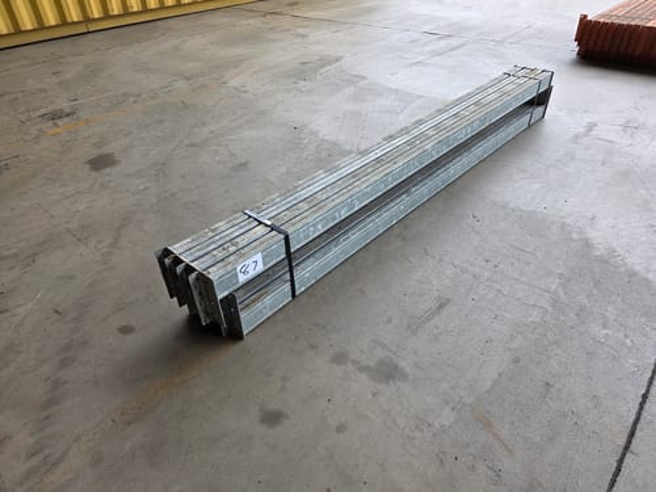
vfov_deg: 58.9
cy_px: 246
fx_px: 436
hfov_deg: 73.9
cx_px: 328
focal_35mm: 23
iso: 50
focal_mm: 6.3
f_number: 1.7
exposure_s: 1/180
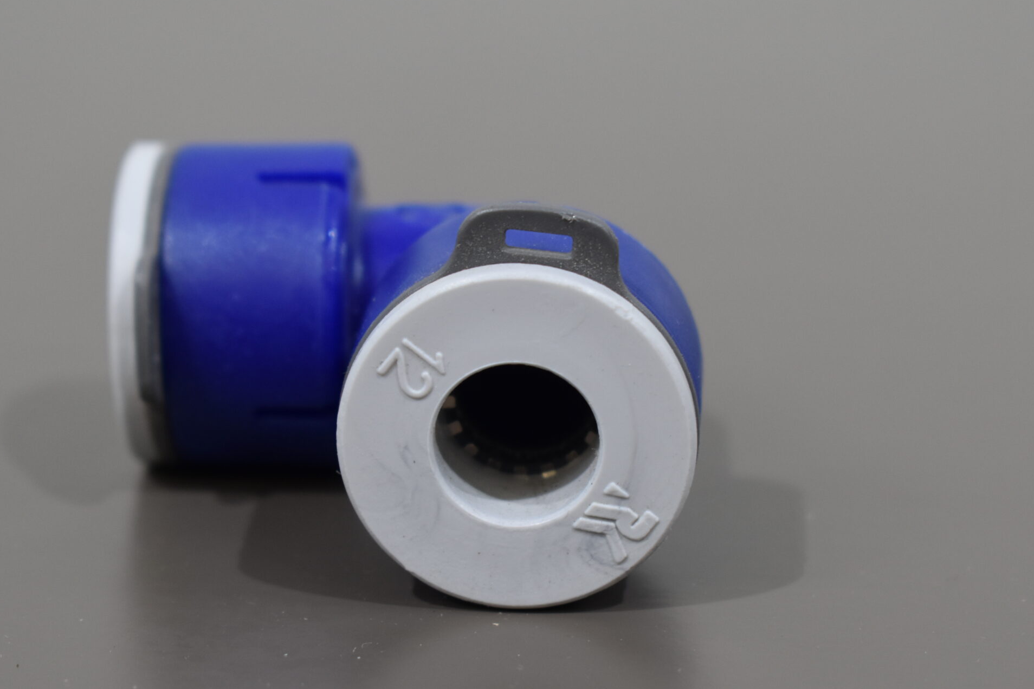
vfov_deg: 12.4
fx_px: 3178
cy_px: 442
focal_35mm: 111
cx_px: 542
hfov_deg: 18.5
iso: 500
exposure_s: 1/60
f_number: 5.6
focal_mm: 55
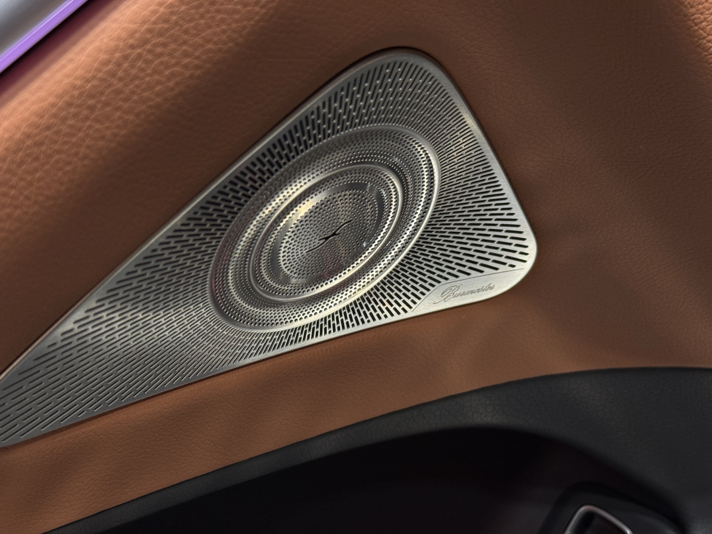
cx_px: 356
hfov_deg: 39.7
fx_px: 987
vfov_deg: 30.3
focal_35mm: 48
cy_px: 267
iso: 200
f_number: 1.78
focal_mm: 6.76
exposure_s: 1/50
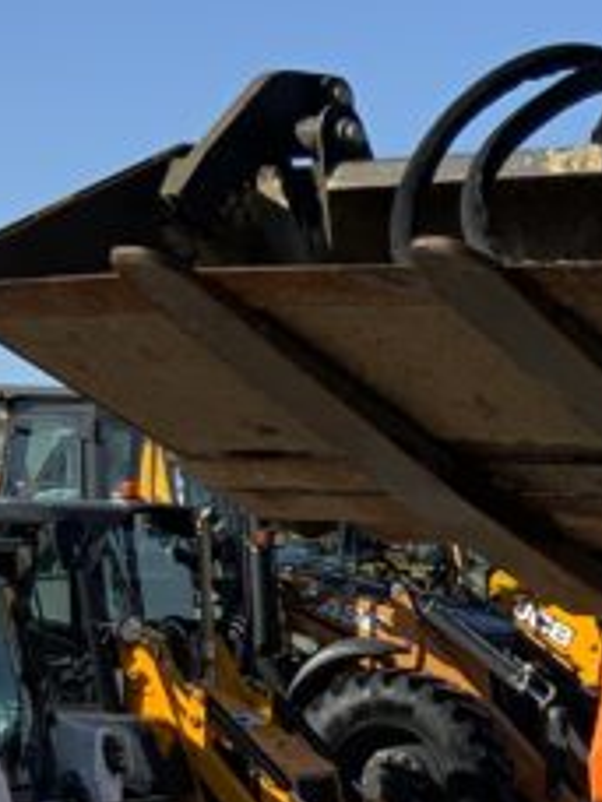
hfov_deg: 10.6
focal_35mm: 130
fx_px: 3014
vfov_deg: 14.5
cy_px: 1038
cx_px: 1165
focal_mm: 3
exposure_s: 1/1912
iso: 16
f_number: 1.8
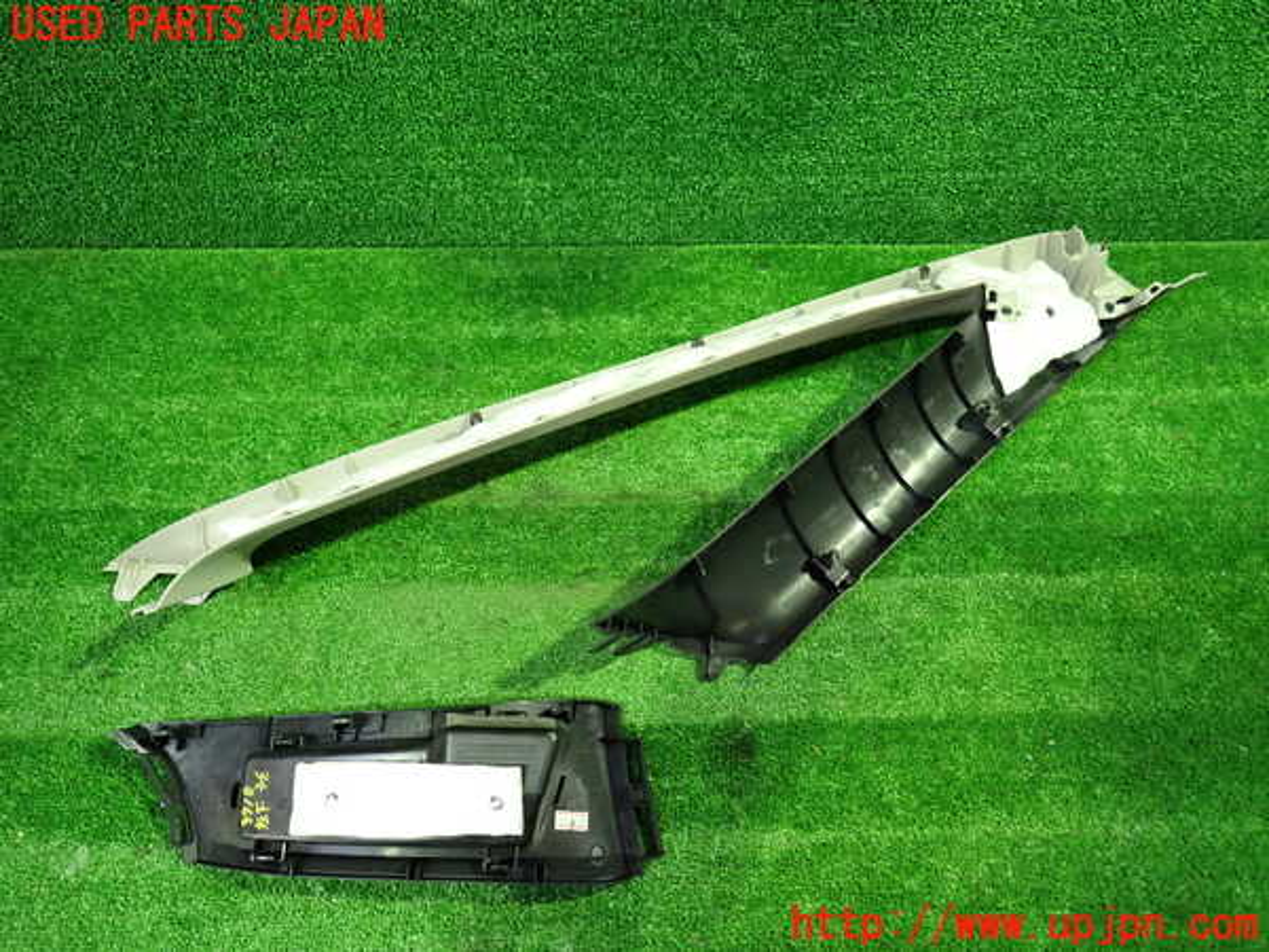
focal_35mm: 25
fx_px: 916
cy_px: 476
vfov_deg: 54.9
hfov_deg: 69.4
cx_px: 634
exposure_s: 1/30
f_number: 2
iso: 500
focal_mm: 4.5
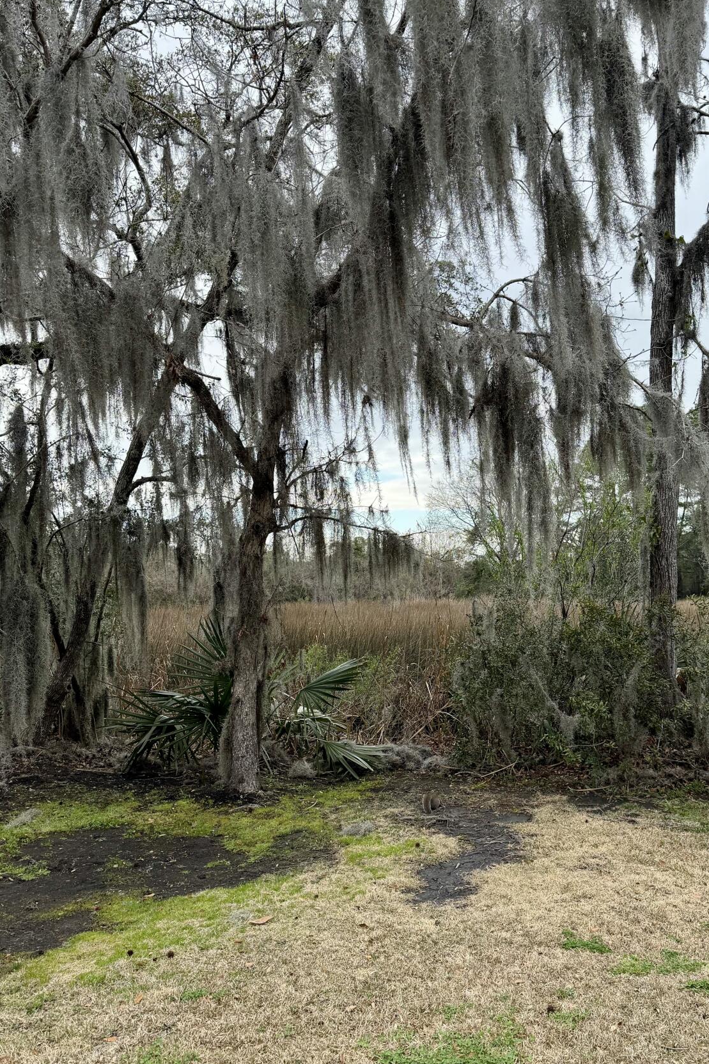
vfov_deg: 61.9
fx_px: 886
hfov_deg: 43.4
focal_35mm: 30
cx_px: 428
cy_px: 538
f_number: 1.78
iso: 100
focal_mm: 6.76
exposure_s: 1/607
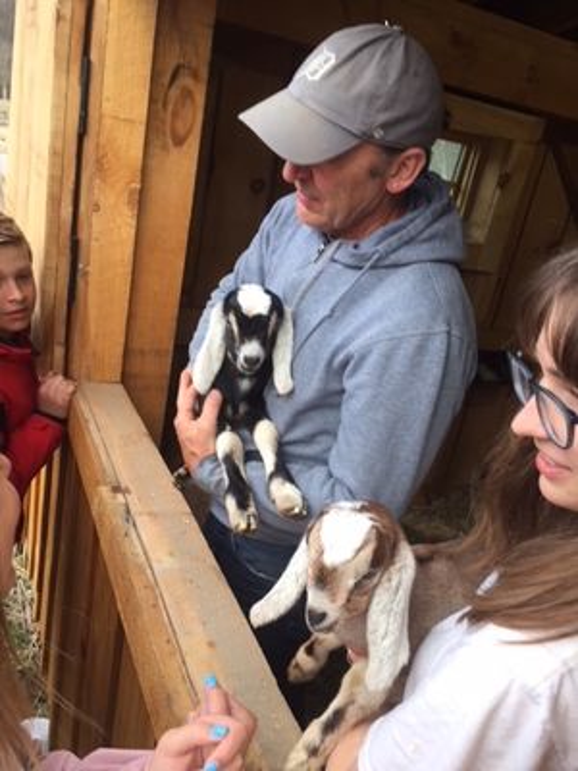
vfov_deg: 61.7
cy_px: 386
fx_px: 646
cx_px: 289
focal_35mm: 29
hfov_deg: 48.2
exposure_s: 1/60
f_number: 2.2
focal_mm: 4.15
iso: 40
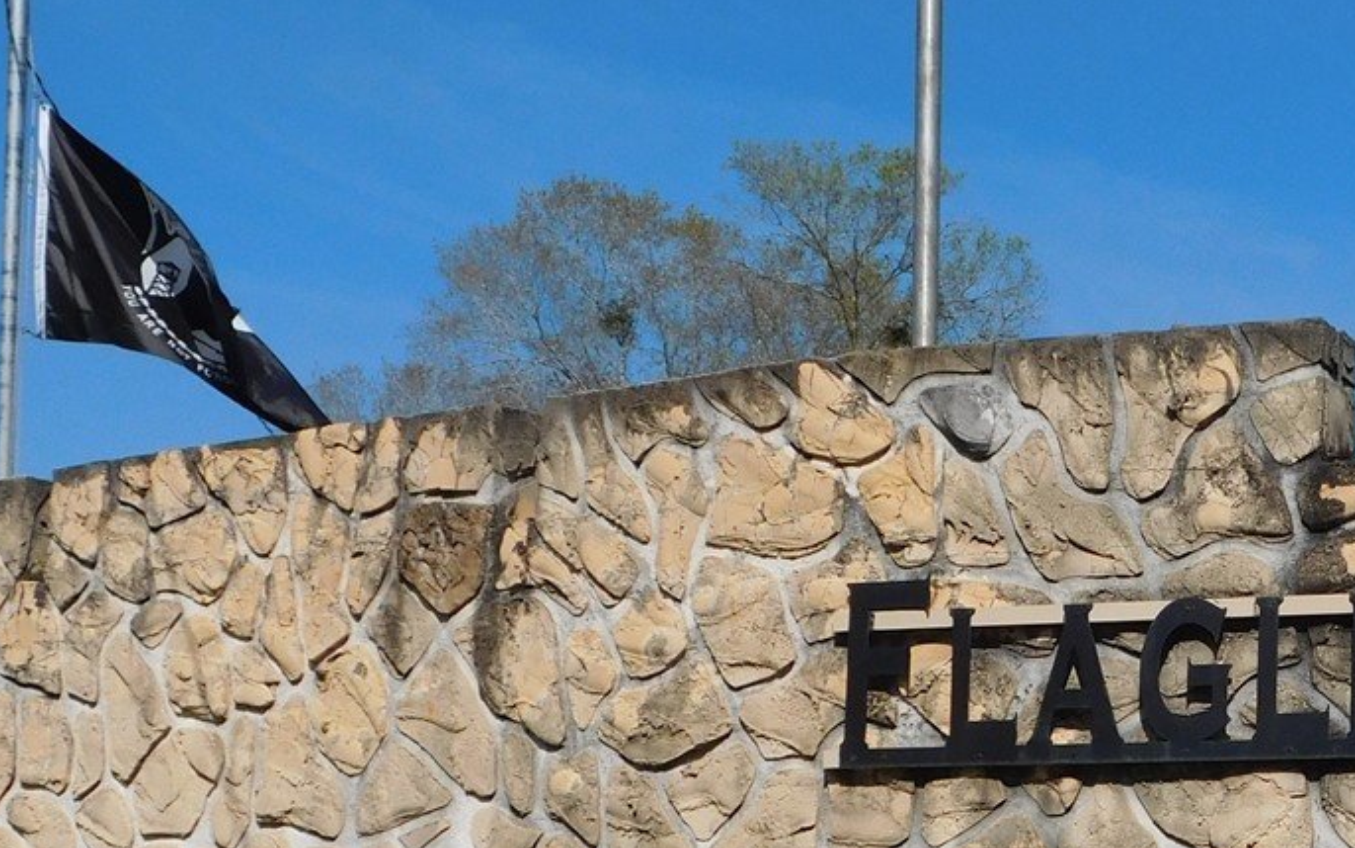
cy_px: 605
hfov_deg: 22.7
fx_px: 3287
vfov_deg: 14.6
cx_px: 1221
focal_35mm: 89
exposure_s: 1/800
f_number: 7
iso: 125
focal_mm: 6.3
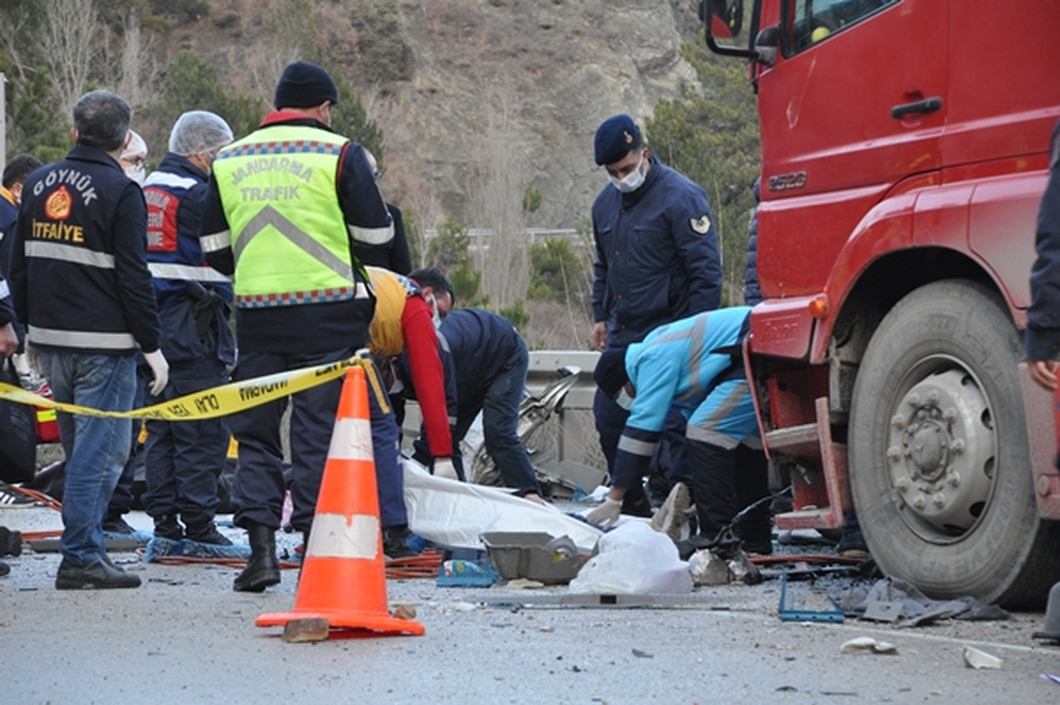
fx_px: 4942
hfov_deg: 12.2
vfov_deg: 8.2
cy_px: 352
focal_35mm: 168
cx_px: 530
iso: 800
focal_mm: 112
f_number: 5.6
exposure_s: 1/60
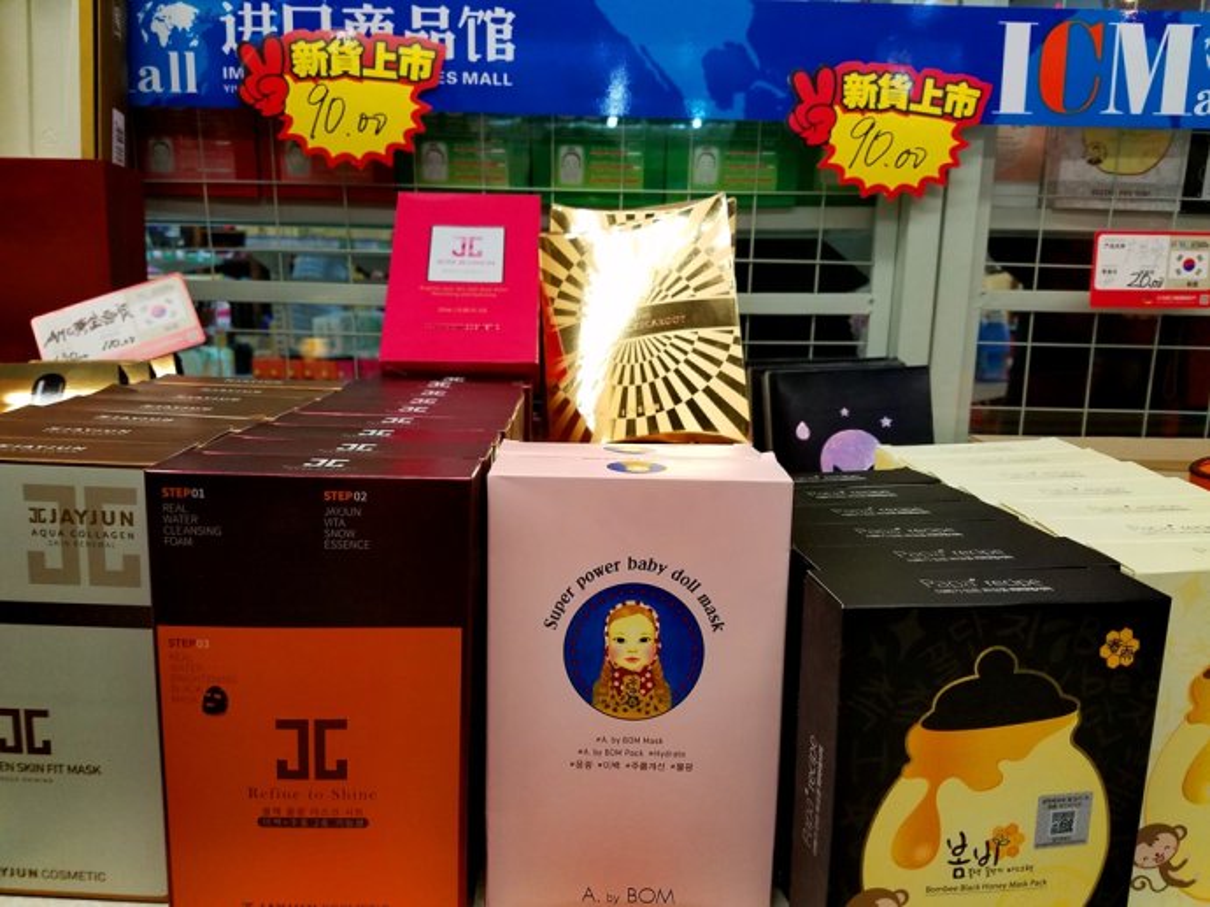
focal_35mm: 26
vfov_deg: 53.0
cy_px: 454
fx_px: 909
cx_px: 605
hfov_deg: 67.3
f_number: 1.7
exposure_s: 1/25
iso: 200
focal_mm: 4.2
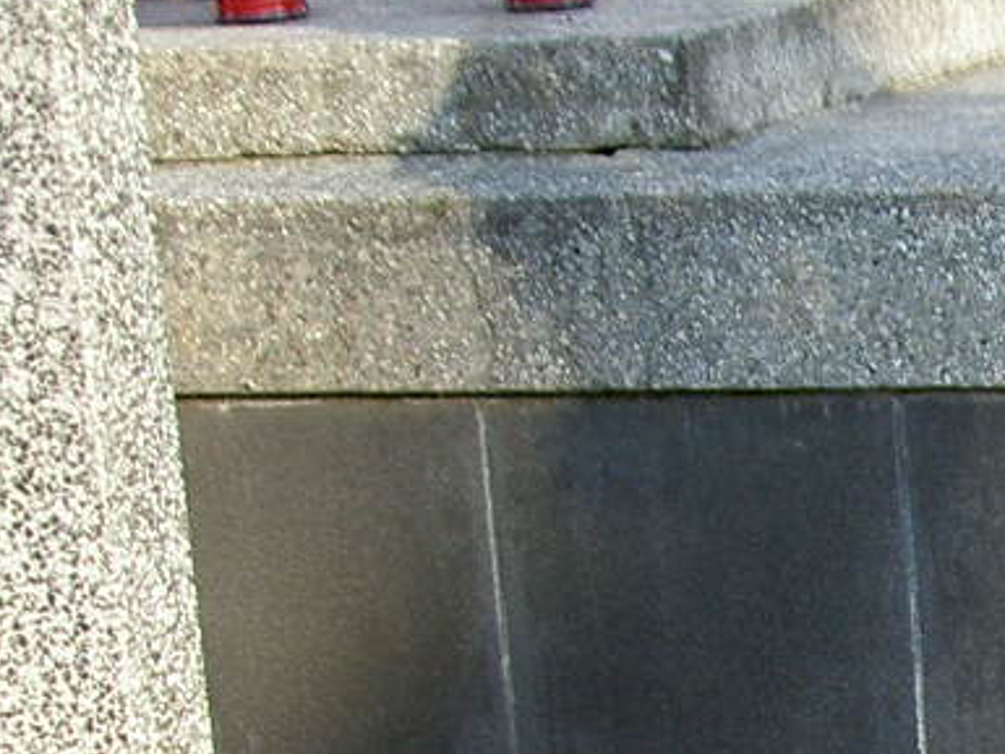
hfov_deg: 11.3
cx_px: 1809
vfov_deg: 8.9
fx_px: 4705
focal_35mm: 162
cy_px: 1156
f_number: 2.8
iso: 50
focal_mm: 8
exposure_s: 1/160
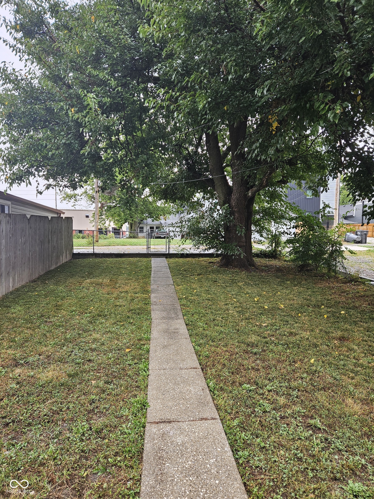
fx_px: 331
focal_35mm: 23
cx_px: 187
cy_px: 250
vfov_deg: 73.9
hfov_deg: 58.9
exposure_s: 1/180
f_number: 1.8
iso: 80
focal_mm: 5.4
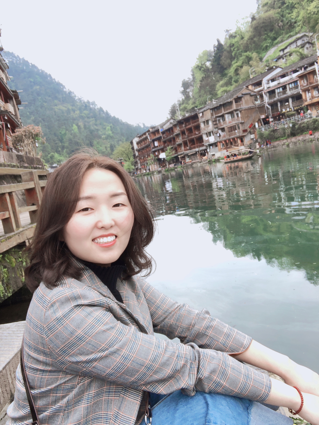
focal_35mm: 32
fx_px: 393
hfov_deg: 44.2
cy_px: 212
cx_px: 160
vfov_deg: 56.8
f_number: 2.2
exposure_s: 1/149
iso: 20
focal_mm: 2.87
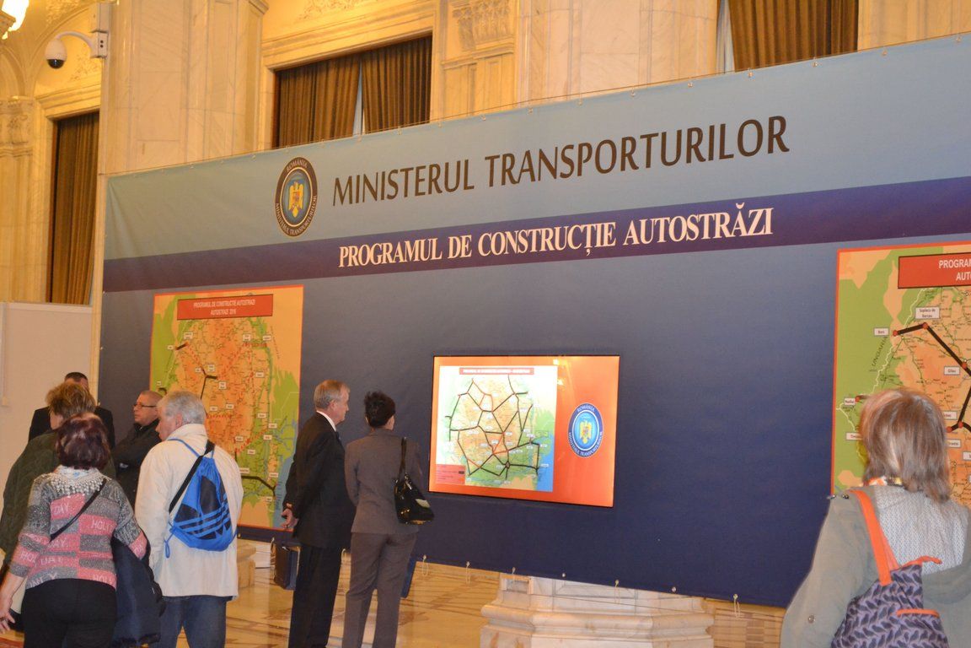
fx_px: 1942
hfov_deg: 28.1
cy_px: 324
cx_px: 486
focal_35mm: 72
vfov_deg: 18.9
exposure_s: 1/60
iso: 2800
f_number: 5.6
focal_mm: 48
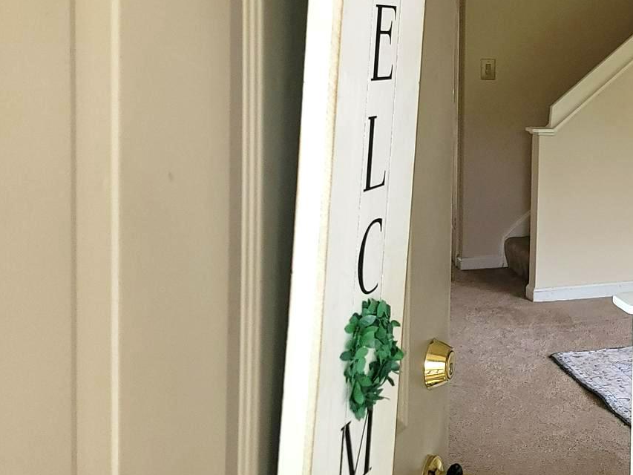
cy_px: 126
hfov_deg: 28.3
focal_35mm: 60
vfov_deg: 24.2
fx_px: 1097
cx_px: 747
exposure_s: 1/40
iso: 100
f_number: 1.8
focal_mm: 7
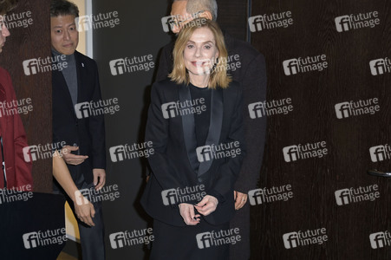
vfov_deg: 16.0
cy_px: 130
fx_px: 922
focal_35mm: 85
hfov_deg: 23.9
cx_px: 196
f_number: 5.6
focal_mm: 85
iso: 1000
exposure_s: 1/250
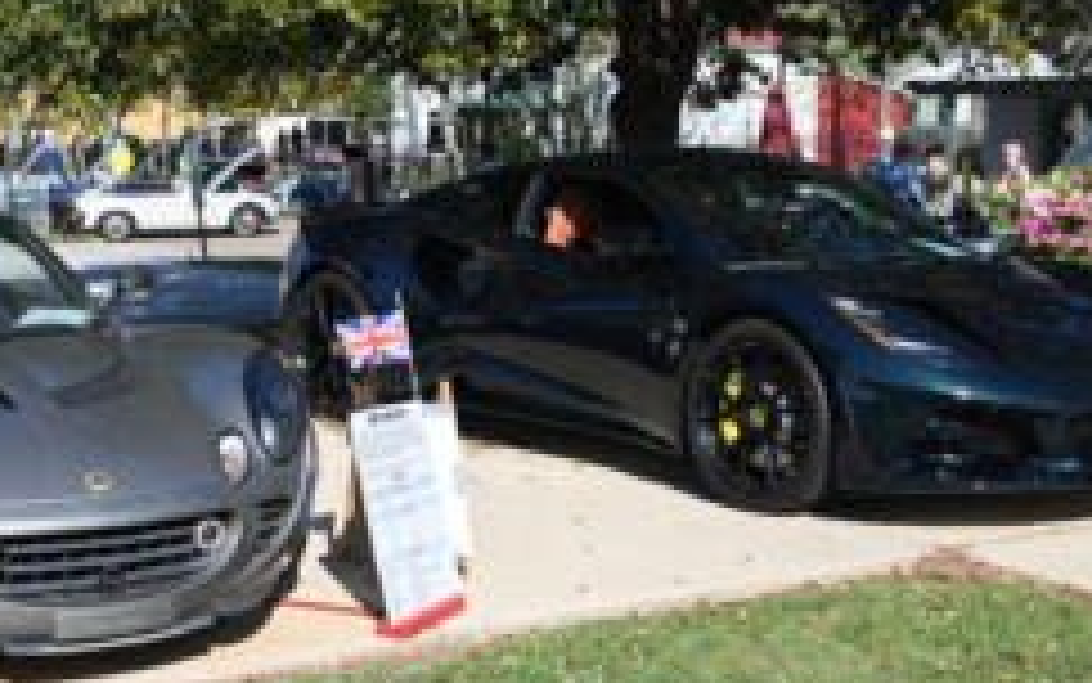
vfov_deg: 19.1
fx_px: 2026
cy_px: 339
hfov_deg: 30.0
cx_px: 395
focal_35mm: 68
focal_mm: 32.5
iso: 100
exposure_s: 1/320
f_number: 7.1
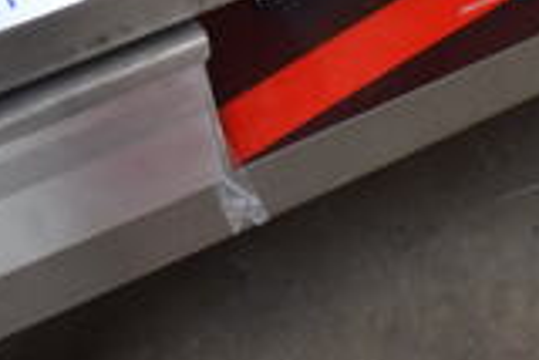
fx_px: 1544
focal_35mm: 103
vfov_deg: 12.5
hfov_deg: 19.8
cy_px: -219
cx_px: 310
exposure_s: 1/200
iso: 800
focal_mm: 18
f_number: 3.5
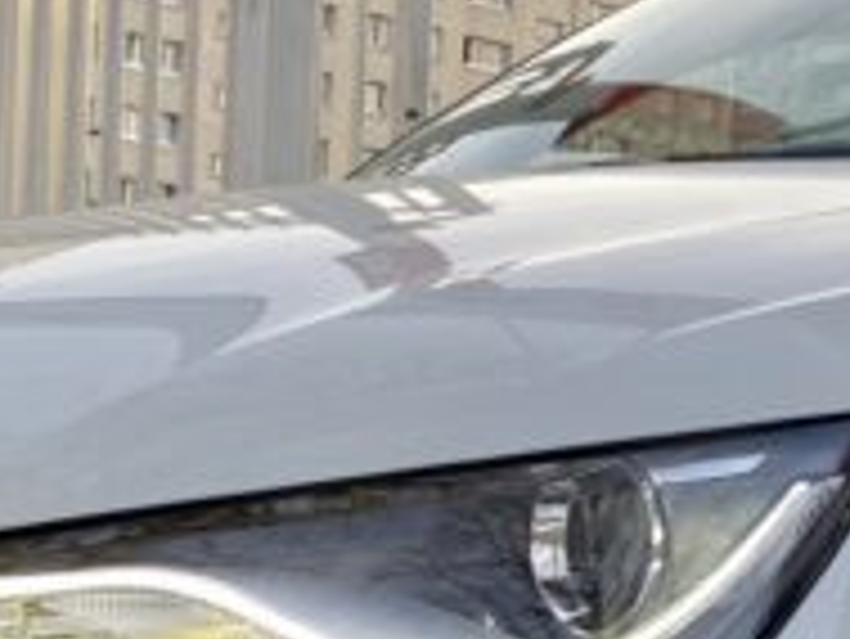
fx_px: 2703
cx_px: 783
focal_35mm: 110
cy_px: 630
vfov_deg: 13.3
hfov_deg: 17.6
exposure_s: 1/121
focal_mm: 4.25
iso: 40
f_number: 1.8
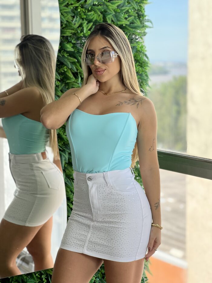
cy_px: 142
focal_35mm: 77
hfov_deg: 19.1
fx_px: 629
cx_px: 106
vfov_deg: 25.3
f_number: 2.8
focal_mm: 9
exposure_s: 1/120
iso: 50
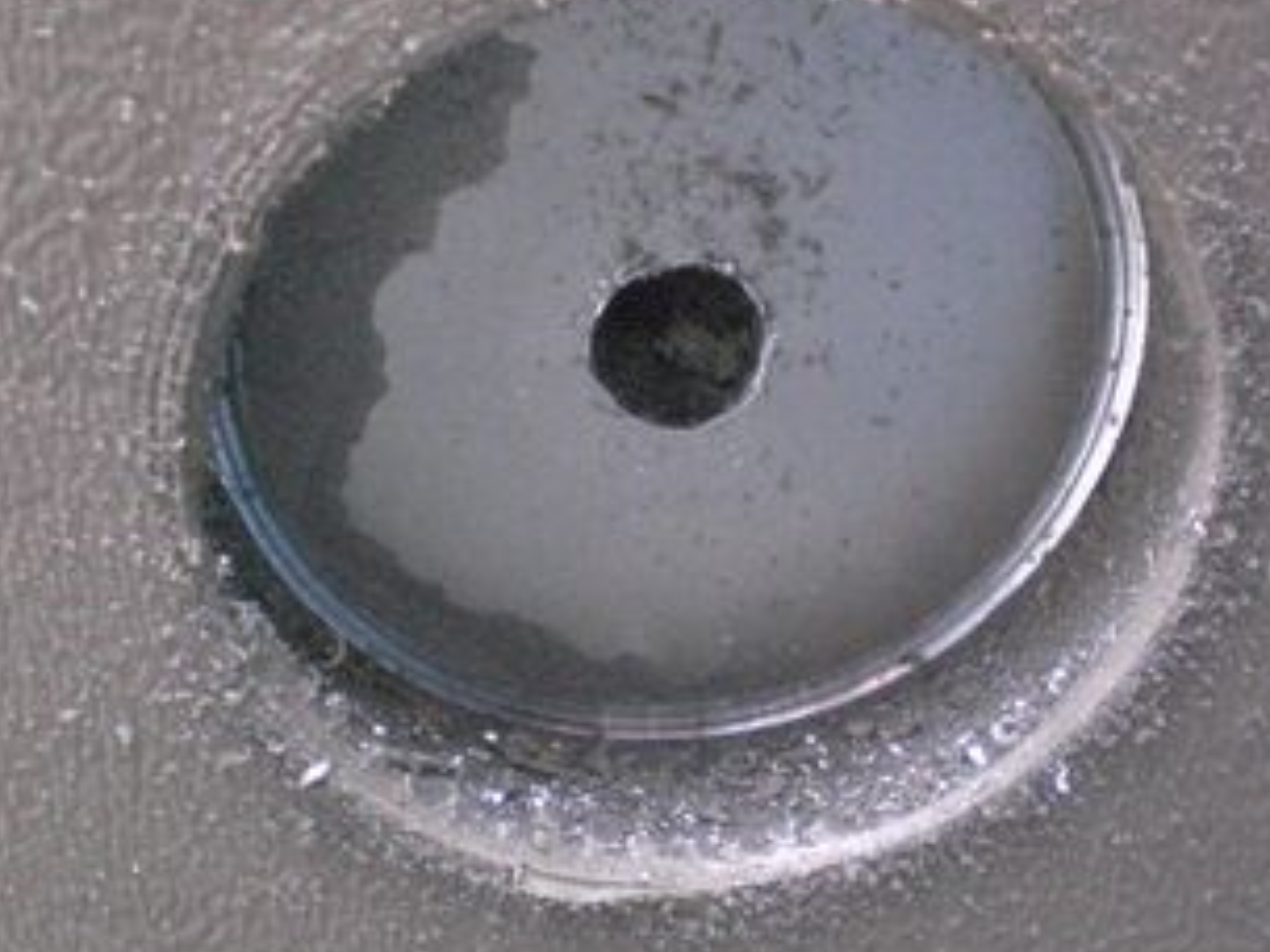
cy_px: 405
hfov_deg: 24.4
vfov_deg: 18.4
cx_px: 643
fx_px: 2935
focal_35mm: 80
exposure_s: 1/50
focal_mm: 6.3
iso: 800
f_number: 3.1
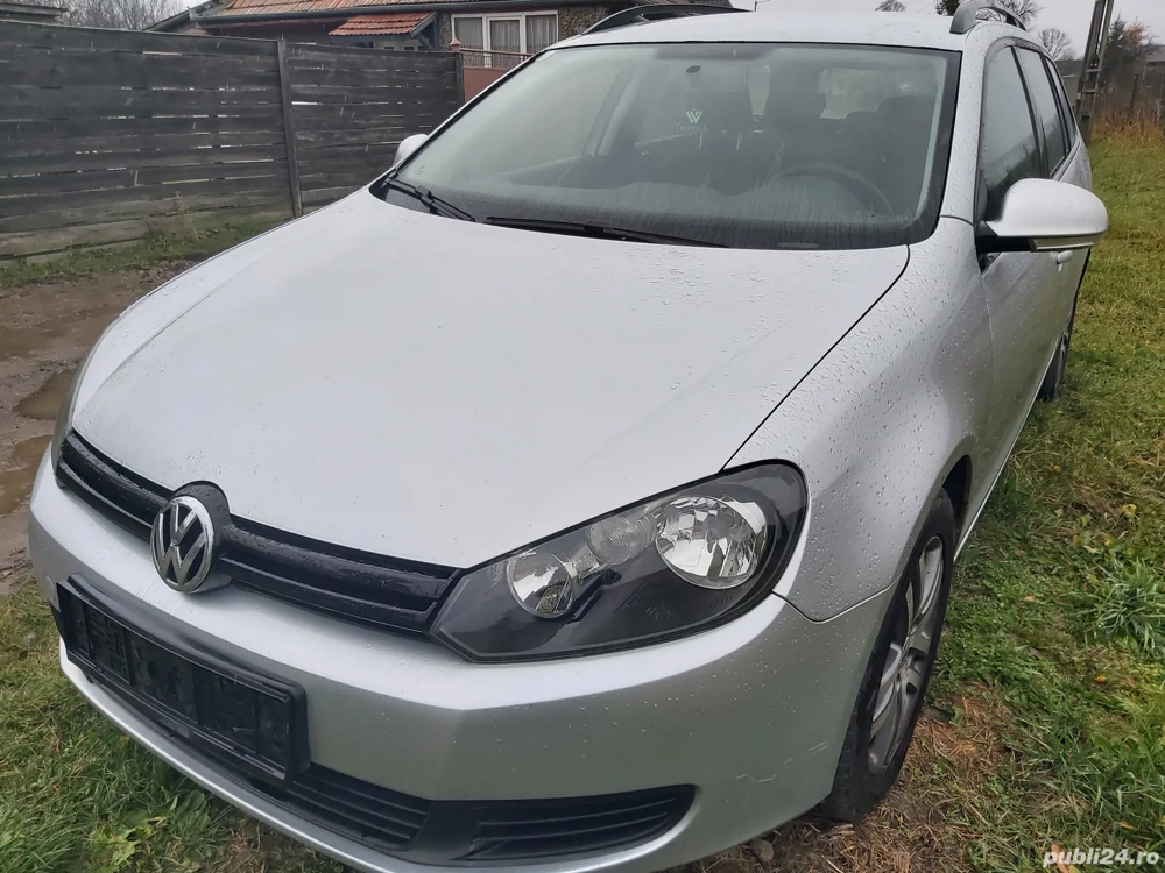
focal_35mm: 26
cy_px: 436
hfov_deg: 67.3
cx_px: 582
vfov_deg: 53.1
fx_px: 875
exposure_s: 1/1053
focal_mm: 3.92
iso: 64
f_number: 1.7
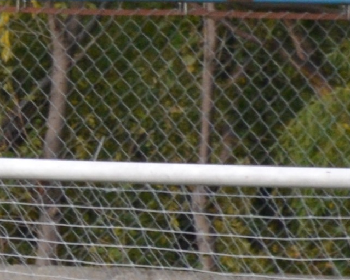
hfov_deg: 1.3
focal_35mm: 1517
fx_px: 15712
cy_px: 315
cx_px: -869
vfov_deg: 1.0
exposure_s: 1/800
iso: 800
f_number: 7.1
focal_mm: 140
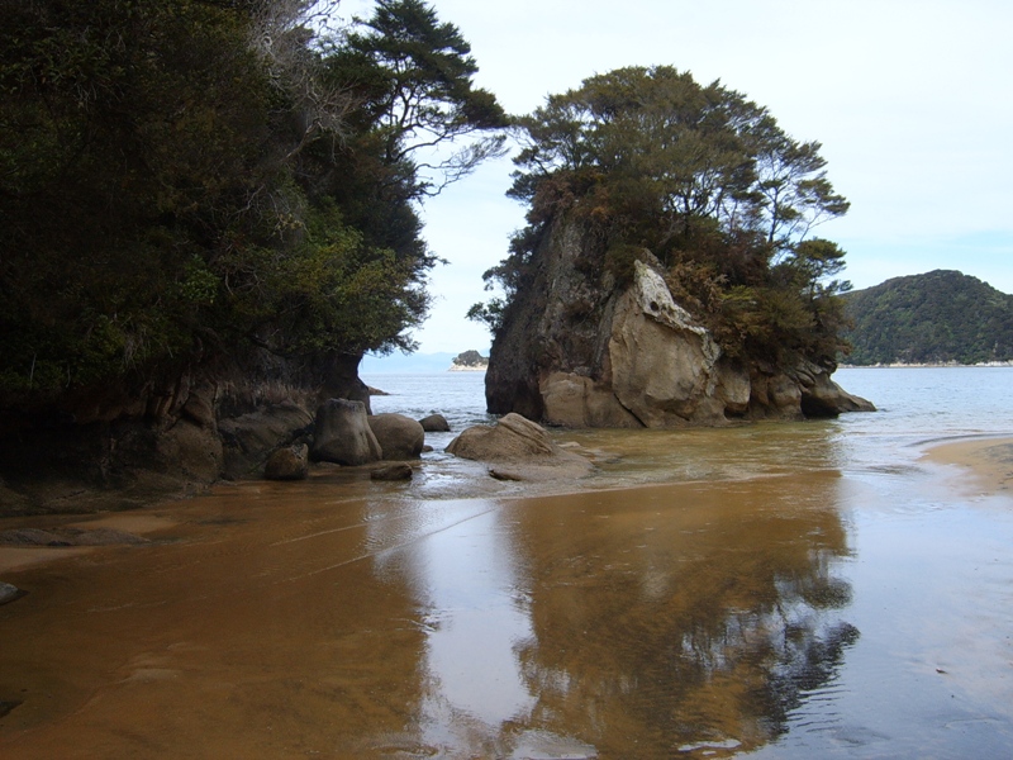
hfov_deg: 52.6
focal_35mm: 35
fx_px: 1024
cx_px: 506
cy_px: 380
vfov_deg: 40.7
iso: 50
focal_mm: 5.8
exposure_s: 1/250
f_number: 5.8
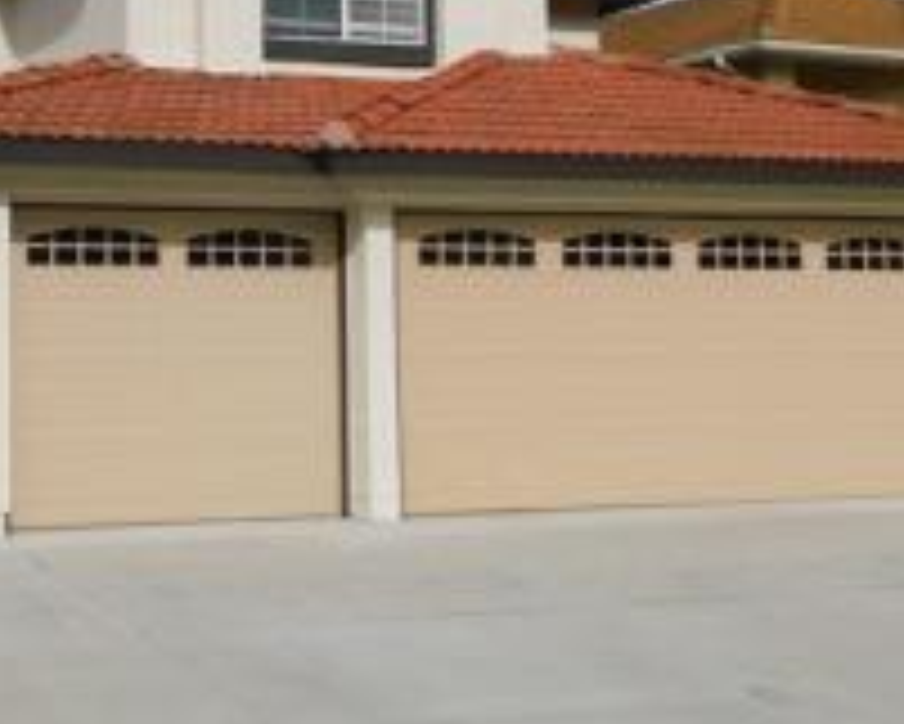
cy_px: 180
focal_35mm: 70
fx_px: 1874
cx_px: 234
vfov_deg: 21.7
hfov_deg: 26.8
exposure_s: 1/500
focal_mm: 6.3
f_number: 7
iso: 125
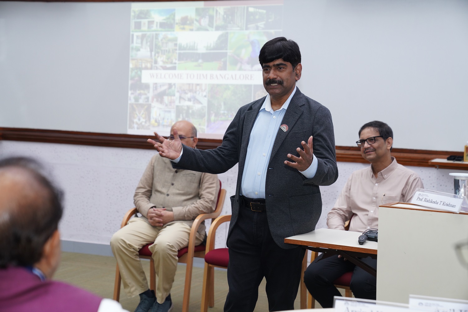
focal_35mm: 70
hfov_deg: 28.8
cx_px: 234
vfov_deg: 19.5
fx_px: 910
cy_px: 156
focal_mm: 70
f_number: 4
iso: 1000
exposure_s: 1/125
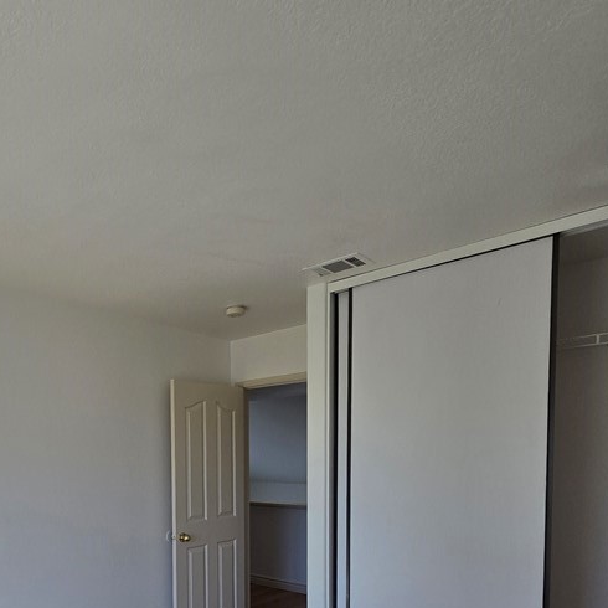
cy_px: 476
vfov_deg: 60.4
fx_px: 477
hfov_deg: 62.1
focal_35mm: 24
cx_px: 168
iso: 50
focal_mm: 2.2
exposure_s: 1/238
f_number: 2.2
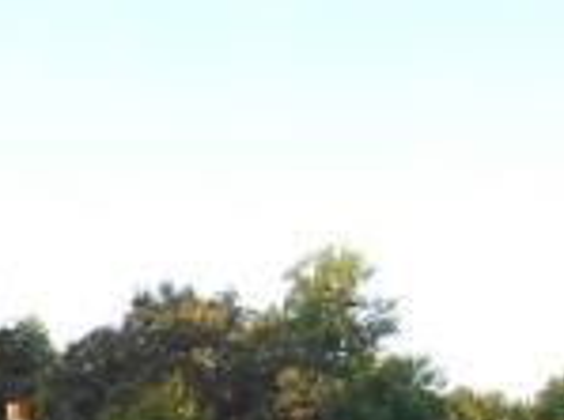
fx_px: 1820
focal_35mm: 112
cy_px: 685
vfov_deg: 12.3
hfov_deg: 15.6
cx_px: -375
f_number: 3.4
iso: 80
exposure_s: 1/125
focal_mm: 4.7
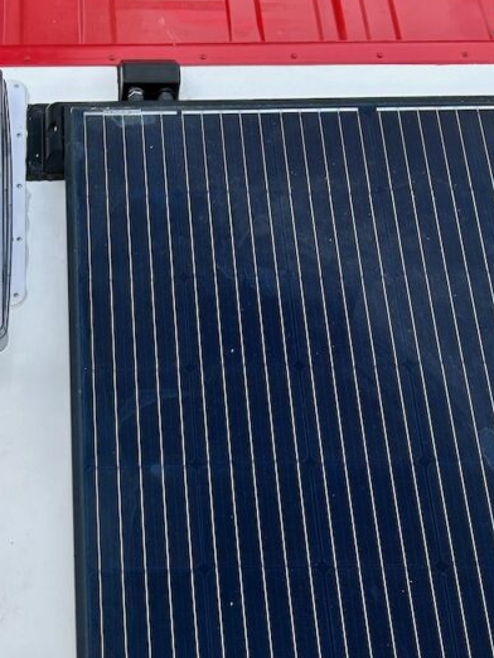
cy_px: 587
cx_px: 44
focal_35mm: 51
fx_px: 970
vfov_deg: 35.4
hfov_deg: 27.5
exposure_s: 1/880
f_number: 1.5
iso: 50
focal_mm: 5.7
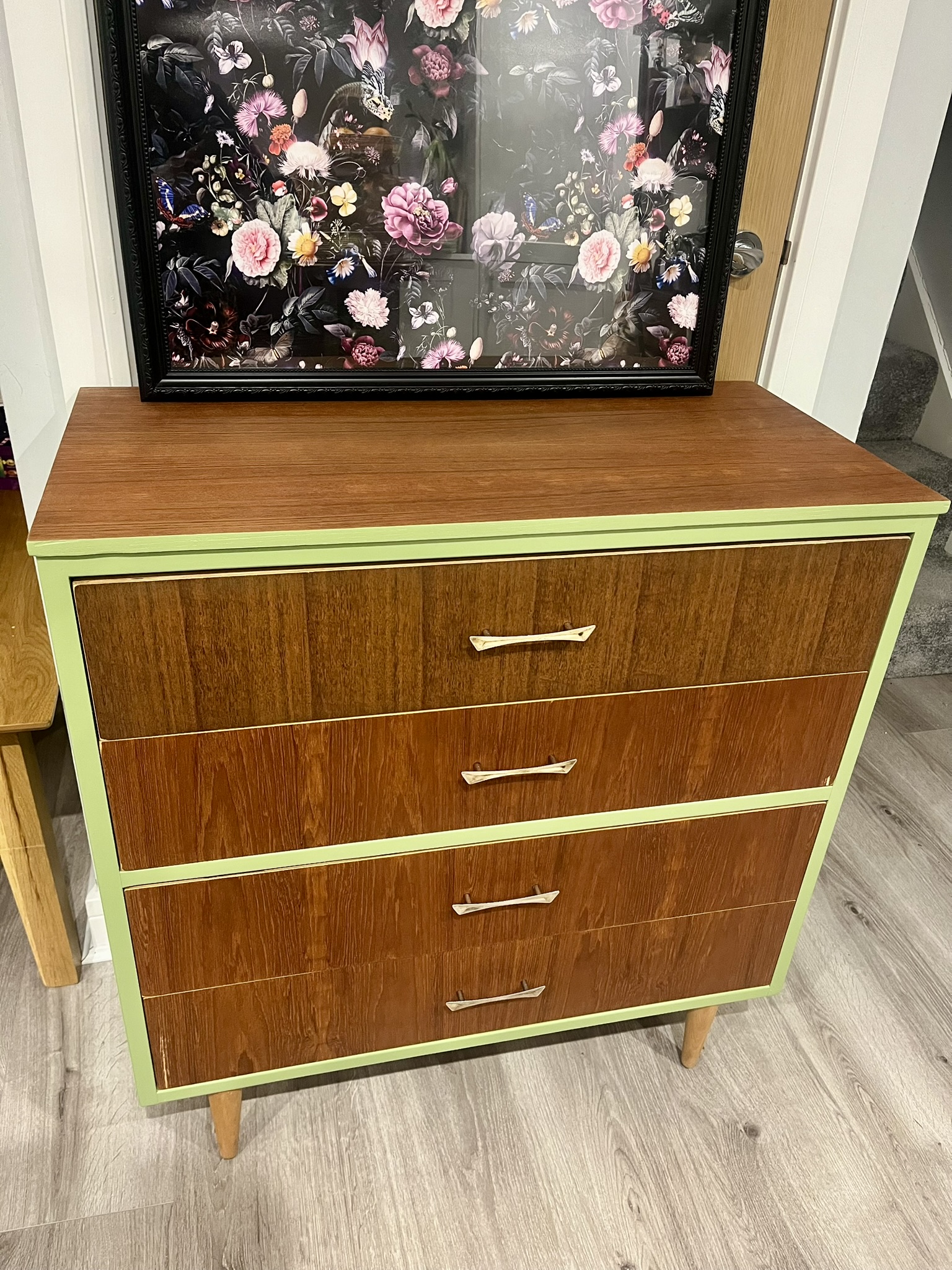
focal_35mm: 26
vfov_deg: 67.3
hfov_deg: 53.1
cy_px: 635
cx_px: 476
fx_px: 953
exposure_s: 1/33
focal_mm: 5.1
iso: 400
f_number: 1.6
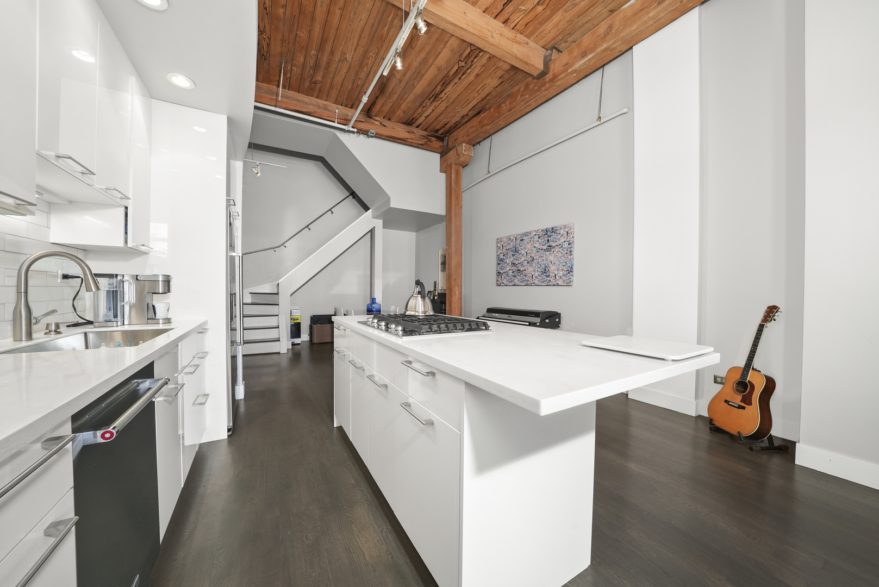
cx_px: 440
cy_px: 294
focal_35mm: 12
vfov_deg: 90.1
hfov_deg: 112.6
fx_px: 293
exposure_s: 1/1.67
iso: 1000
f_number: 13
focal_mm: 12
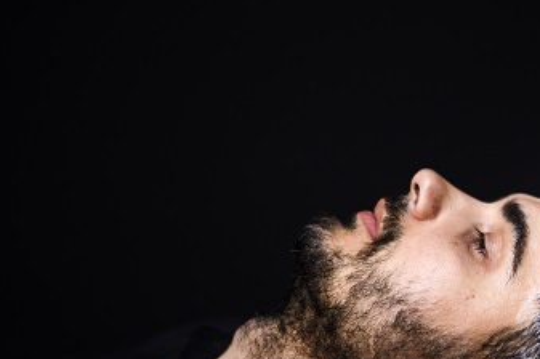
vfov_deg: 15.3
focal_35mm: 89
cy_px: 260
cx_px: 479
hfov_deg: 22.4
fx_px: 1334
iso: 400
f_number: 1.8
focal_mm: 50
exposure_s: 1/100
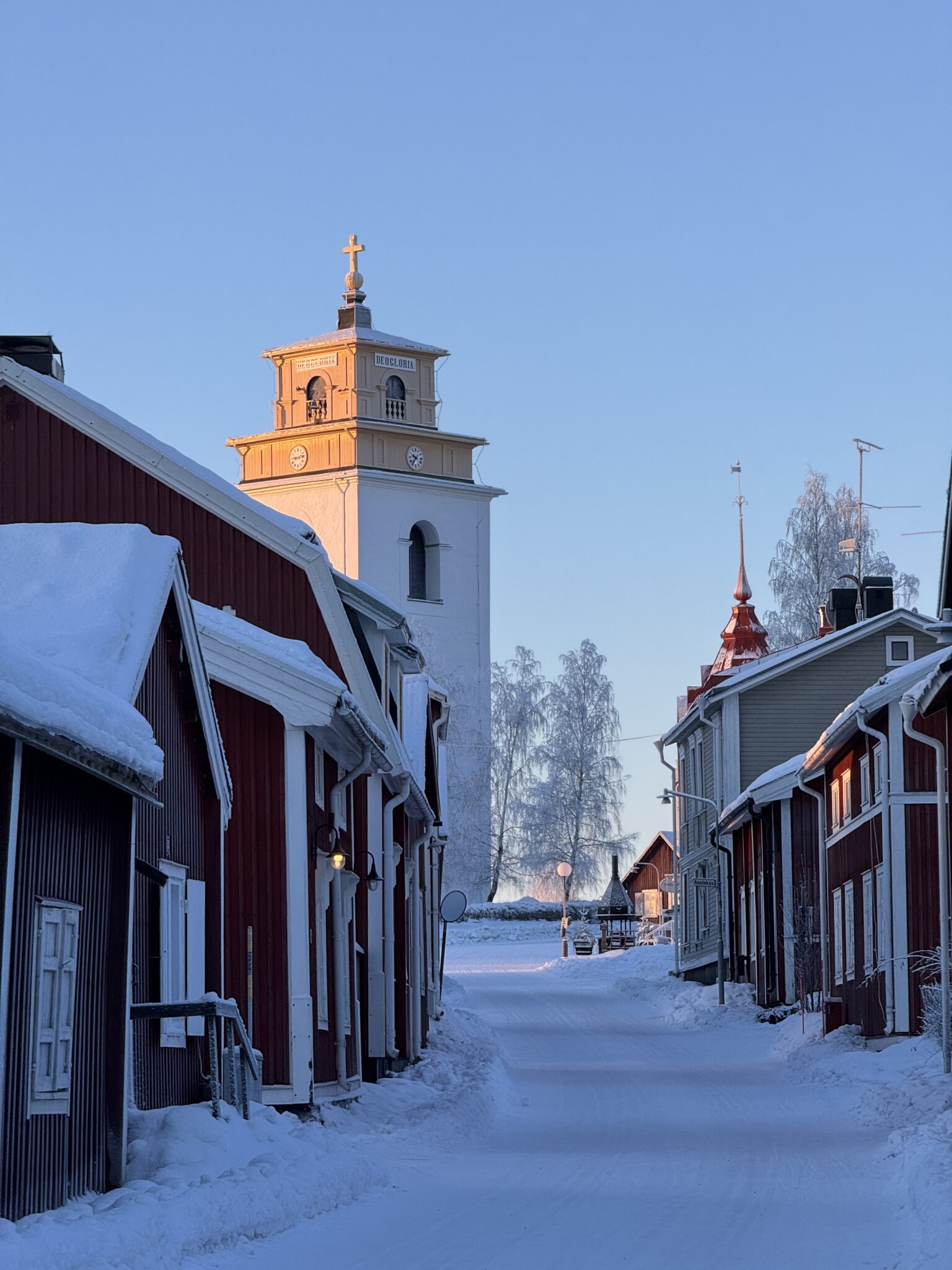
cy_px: 635
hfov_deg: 12.3
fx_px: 4400
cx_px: 476
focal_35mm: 120
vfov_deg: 16.4
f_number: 2.8
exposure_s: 1/222
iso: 50
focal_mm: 15.66
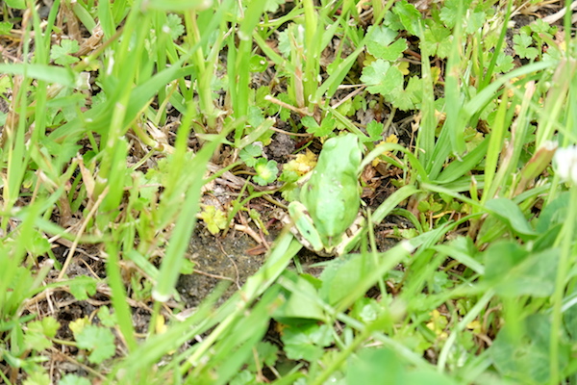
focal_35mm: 345
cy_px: 192
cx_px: 288
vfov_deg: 4.0
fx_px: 5529
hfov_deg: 6.0
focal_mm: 230
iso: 200
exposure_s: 1/110
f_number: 6.7
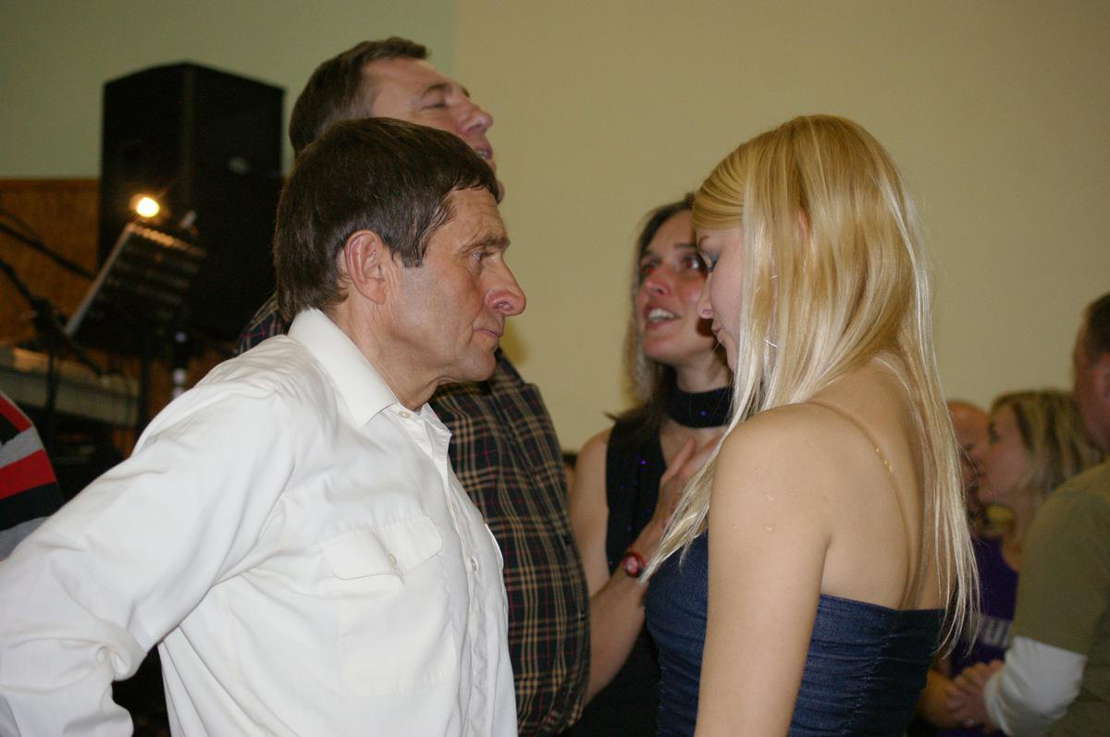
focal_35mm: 82
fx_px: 2541
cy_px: 368
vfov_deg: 16.5
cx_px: 555
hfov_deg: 24.6
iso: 400
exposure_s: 1/80
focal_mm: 55
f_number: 4
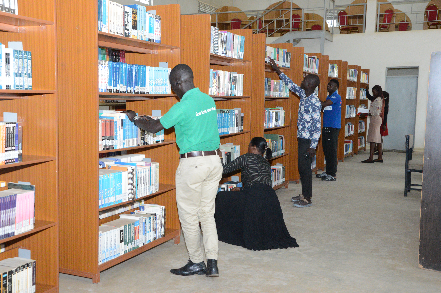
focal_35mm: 42
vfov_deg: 31.8
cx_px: 220
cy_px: 146
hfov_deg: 46.4
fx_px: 514
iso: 1600
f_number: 5.6
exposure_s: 1/100
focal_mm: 28
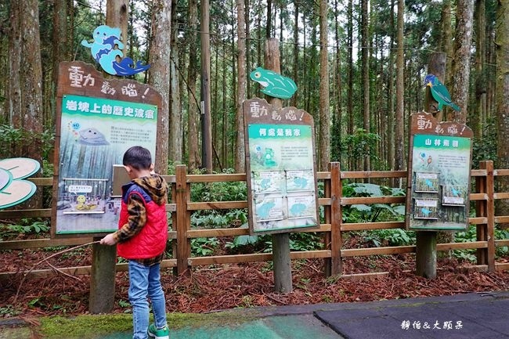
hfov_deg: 73.8
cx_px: 254
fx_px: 339
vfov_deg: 53.1
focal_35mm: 24
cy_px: 170
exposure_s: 1/30
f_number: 2.8
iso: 160
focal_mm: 9
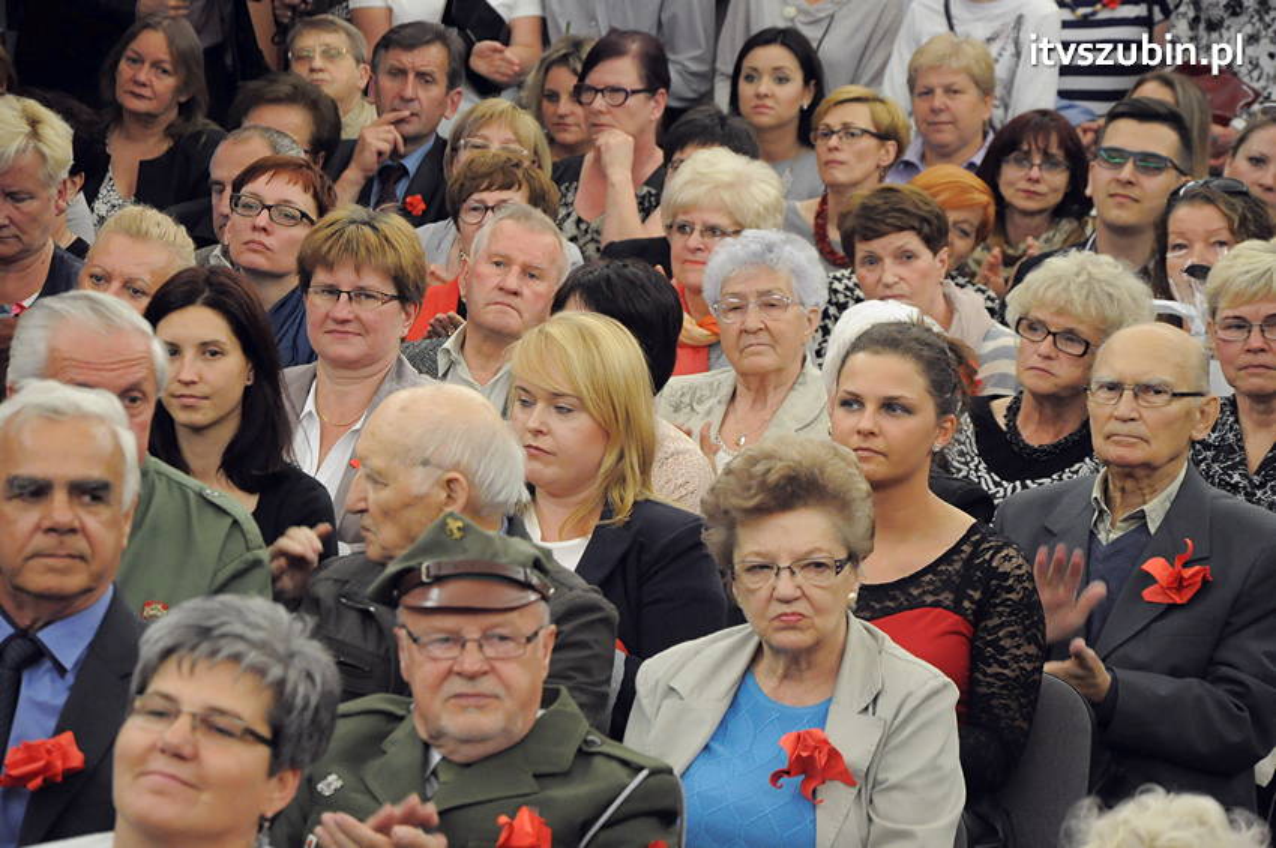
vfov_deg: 8.7
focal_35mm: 158
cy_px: 424
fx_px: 5577
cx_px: 638
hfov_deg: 13.1
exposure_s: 1/80
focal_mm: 105
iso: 2500
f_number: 5.6
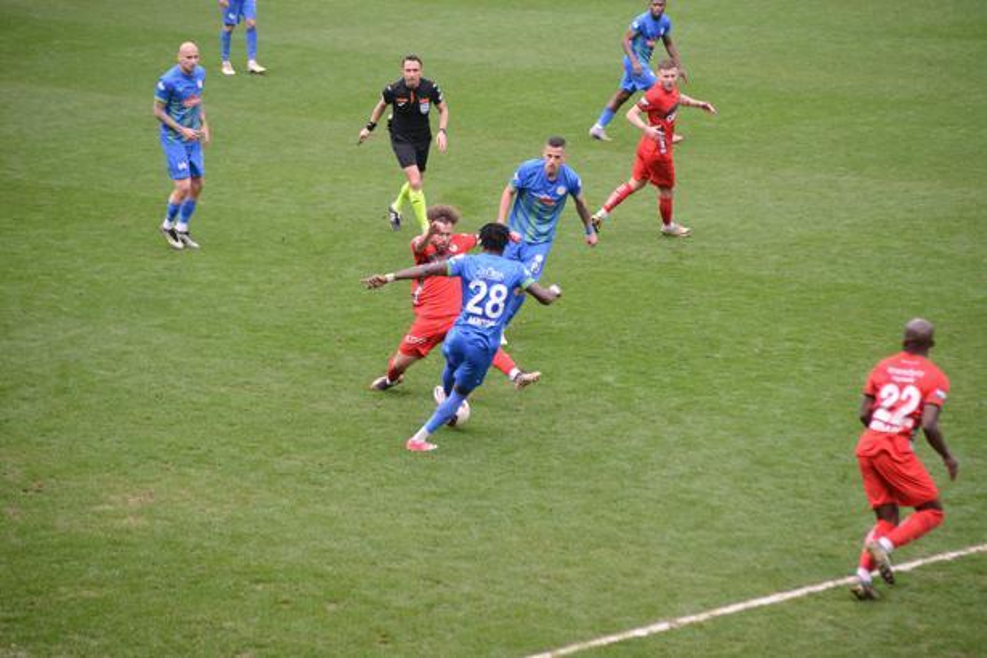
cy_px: 329
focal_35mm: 175
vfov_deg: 7.8
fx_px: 4798
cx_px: 494
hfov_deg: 11.7
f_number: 3.2
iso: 1000
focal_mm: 175
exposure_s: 1/2500
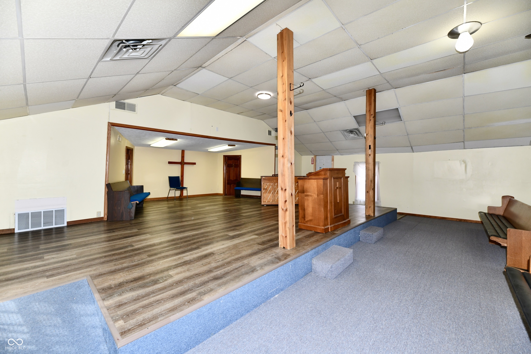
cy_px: 177
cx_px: 266
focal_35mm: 14
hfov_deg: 104.3
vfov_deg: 81.2
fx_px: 206
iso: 640
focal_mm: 14
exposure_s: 1/60
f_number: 6.3
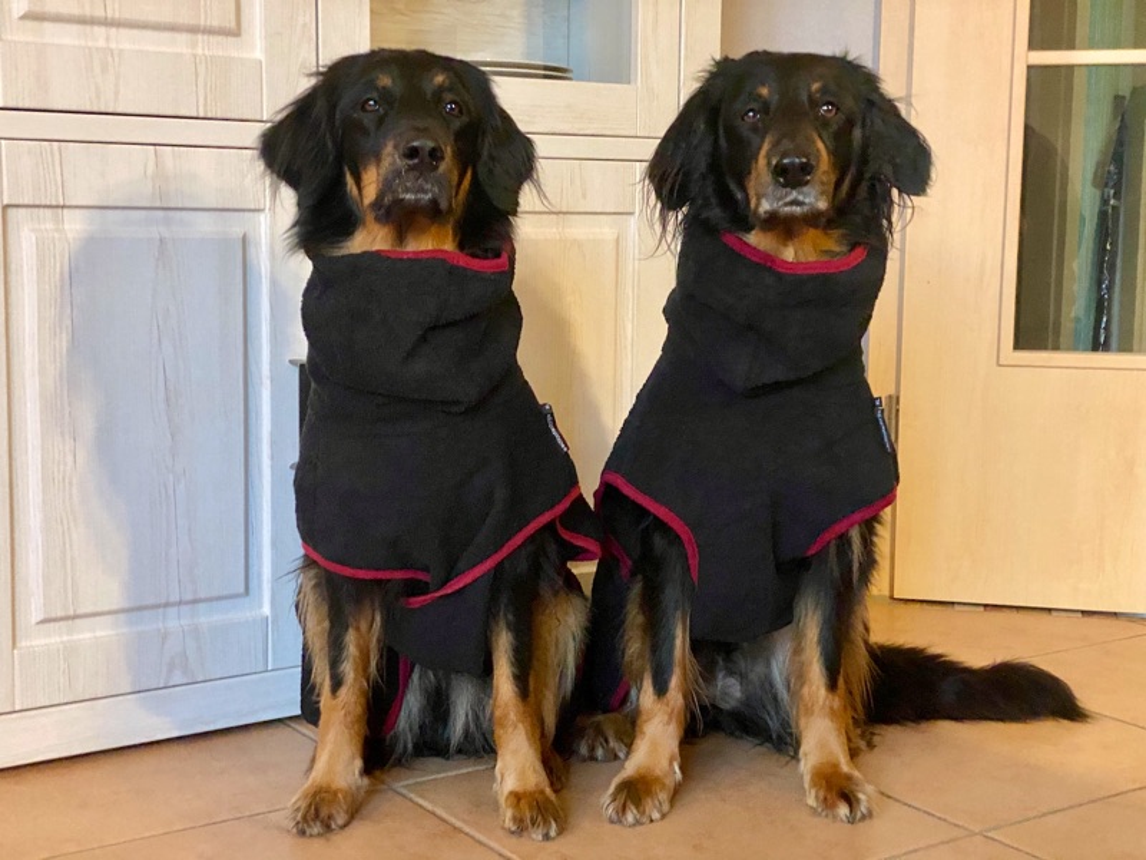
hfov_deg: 36.8
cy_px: 430
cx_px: 573
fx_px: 1722
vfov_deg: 28.0
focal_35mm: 52
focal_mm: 6
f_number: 2
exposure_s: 1/48
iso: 640
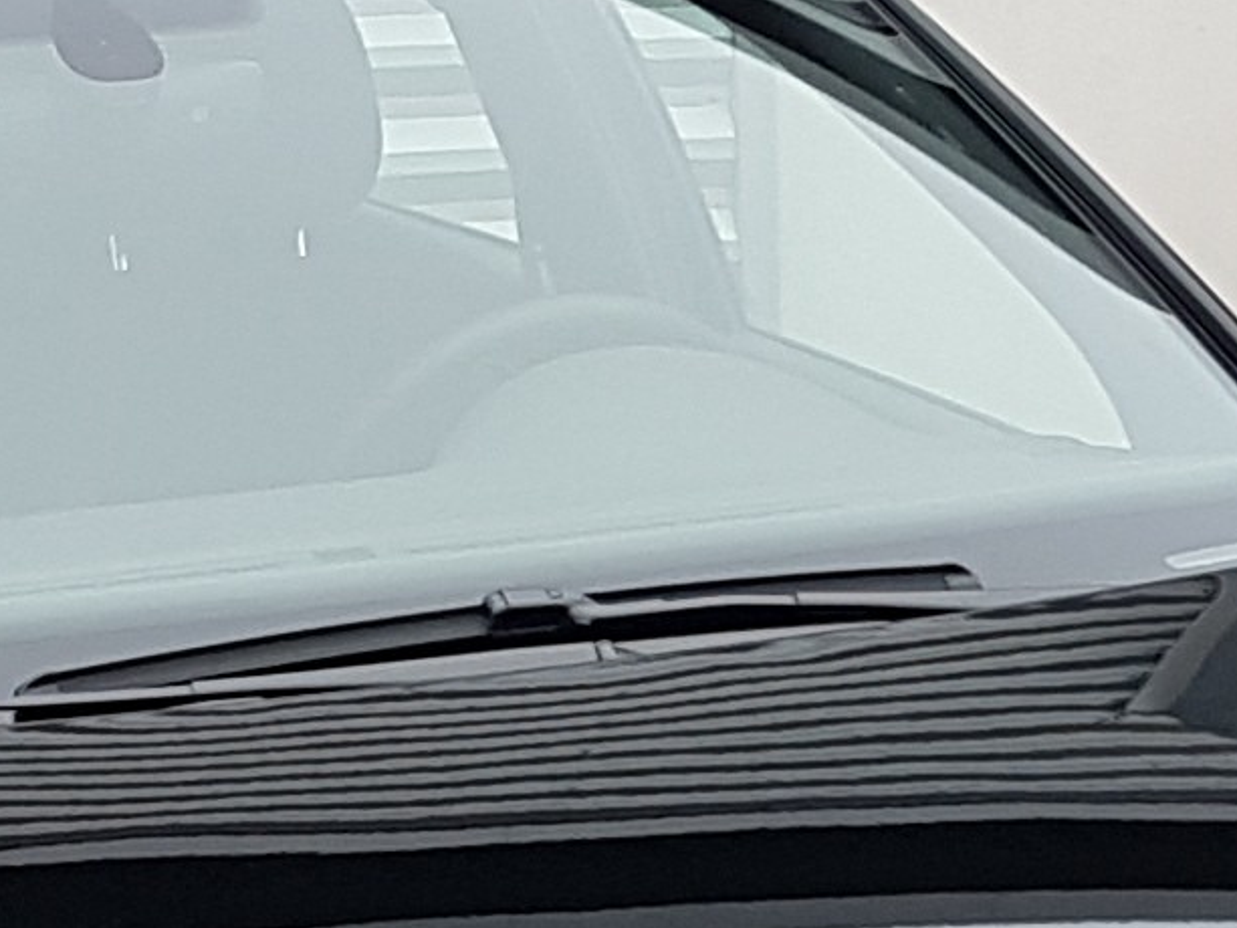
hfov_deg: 11.6
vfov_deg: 8.6
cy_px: 1158
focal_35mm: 171
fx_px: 6112
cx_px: 492
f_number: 1.7
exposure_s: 1/195
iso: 40
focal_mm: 4.2
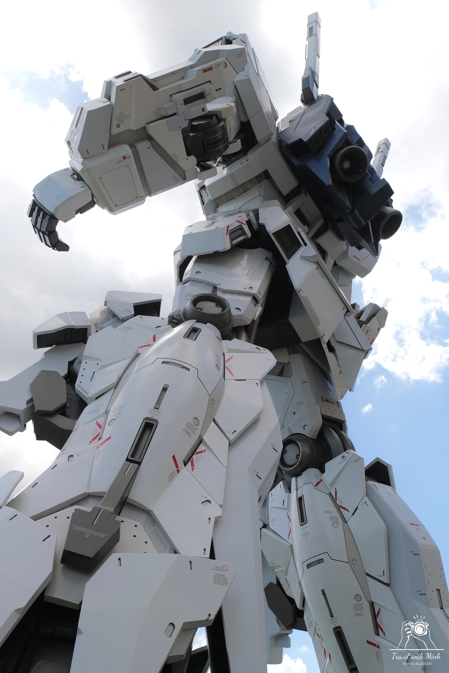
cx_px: 224
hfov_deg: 43.6
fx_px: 561
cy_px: 336
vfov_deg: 61.9
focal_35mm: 30
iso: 800
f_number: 5.6
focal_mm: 20
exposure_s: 1/1900
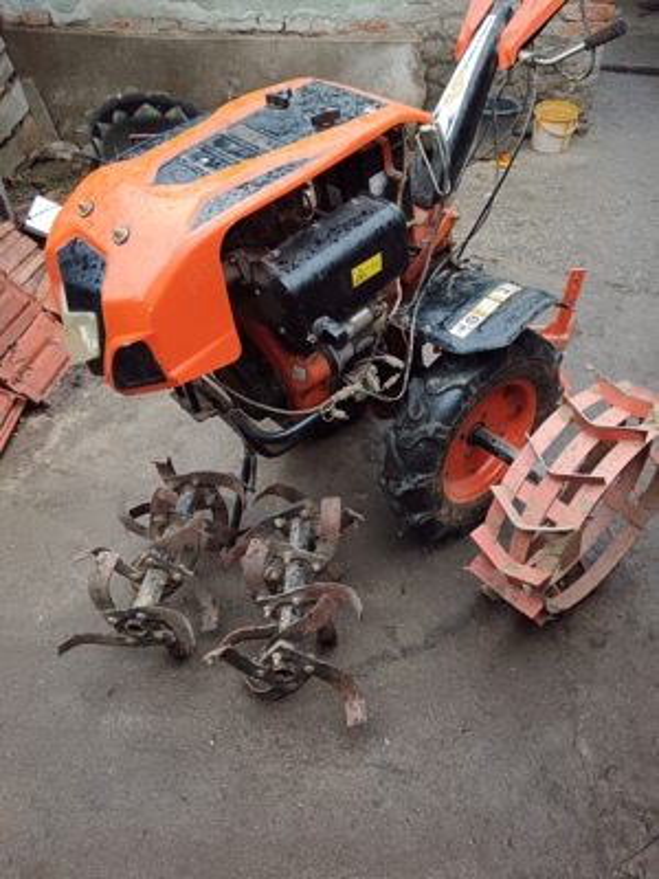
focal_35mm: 27
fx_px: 685
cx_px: 330
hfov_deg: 51.4
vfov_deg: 65.3
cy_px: 440
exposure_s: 1/900
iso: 4967
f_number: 1.9
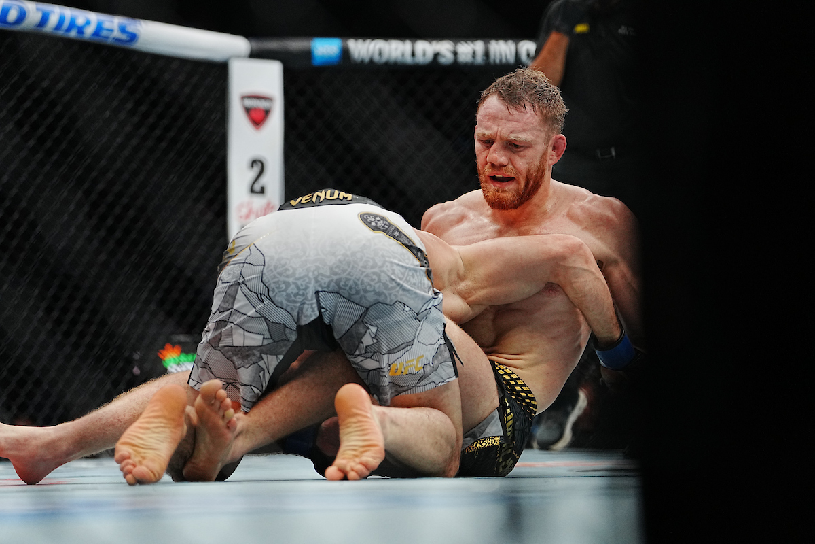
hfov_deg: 18.6
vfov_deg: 12.5
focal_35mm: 110
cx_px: 408
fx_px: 2490
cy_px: 272
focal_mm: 110
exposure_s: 1/1600
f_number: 2.8
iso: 2000
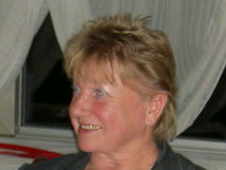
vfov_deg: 7.2
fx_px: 1346
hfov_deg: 9.4
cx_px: -74
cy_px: 197
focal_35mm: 206
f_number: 3.7
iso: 100
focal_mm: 14.2
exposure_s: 1/73
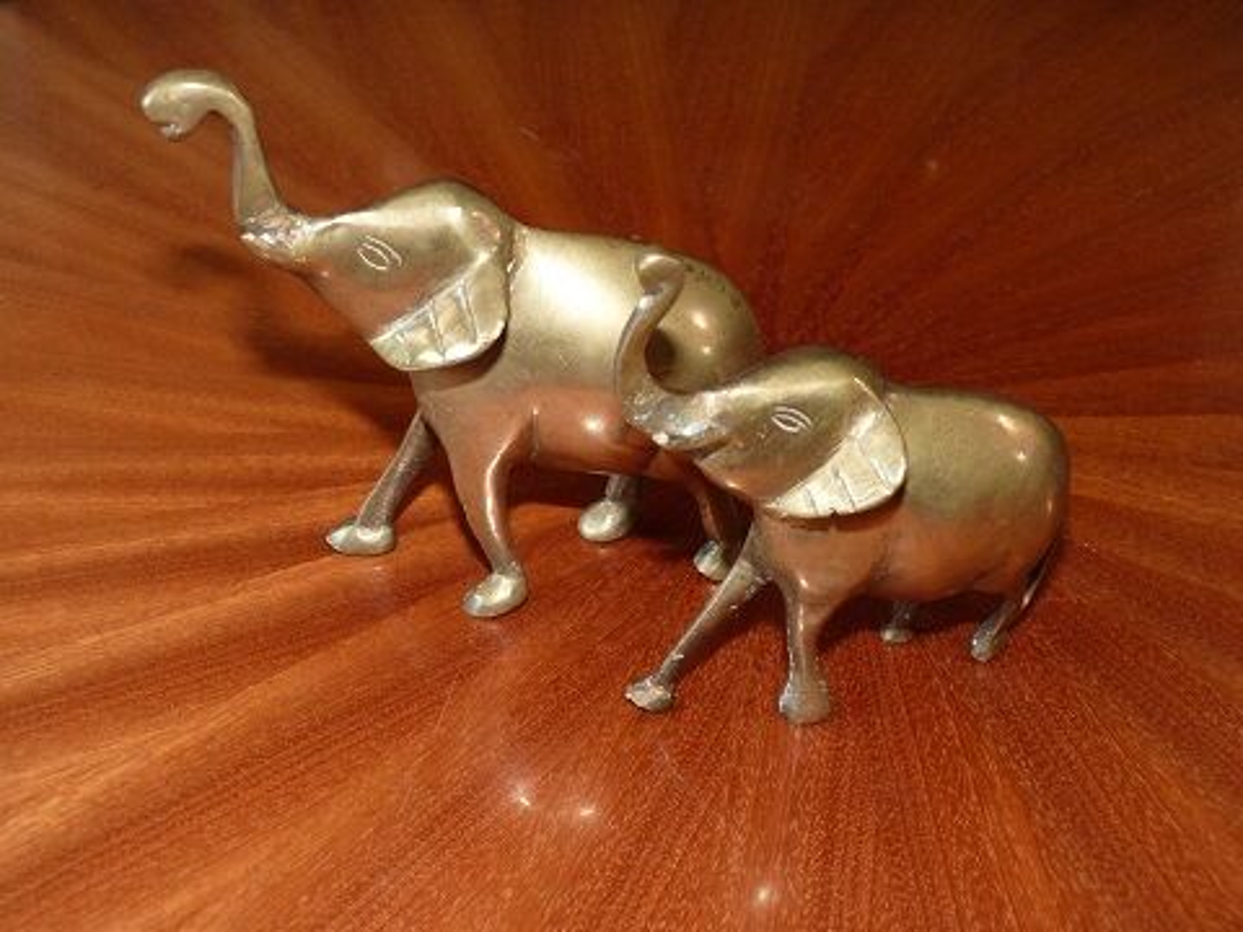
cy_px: 466
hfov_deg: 42.9
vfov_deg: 32.9
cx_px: 622
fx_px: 1580
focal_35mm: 44
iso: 320
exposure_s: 1/30
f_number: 3
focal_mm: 7.8
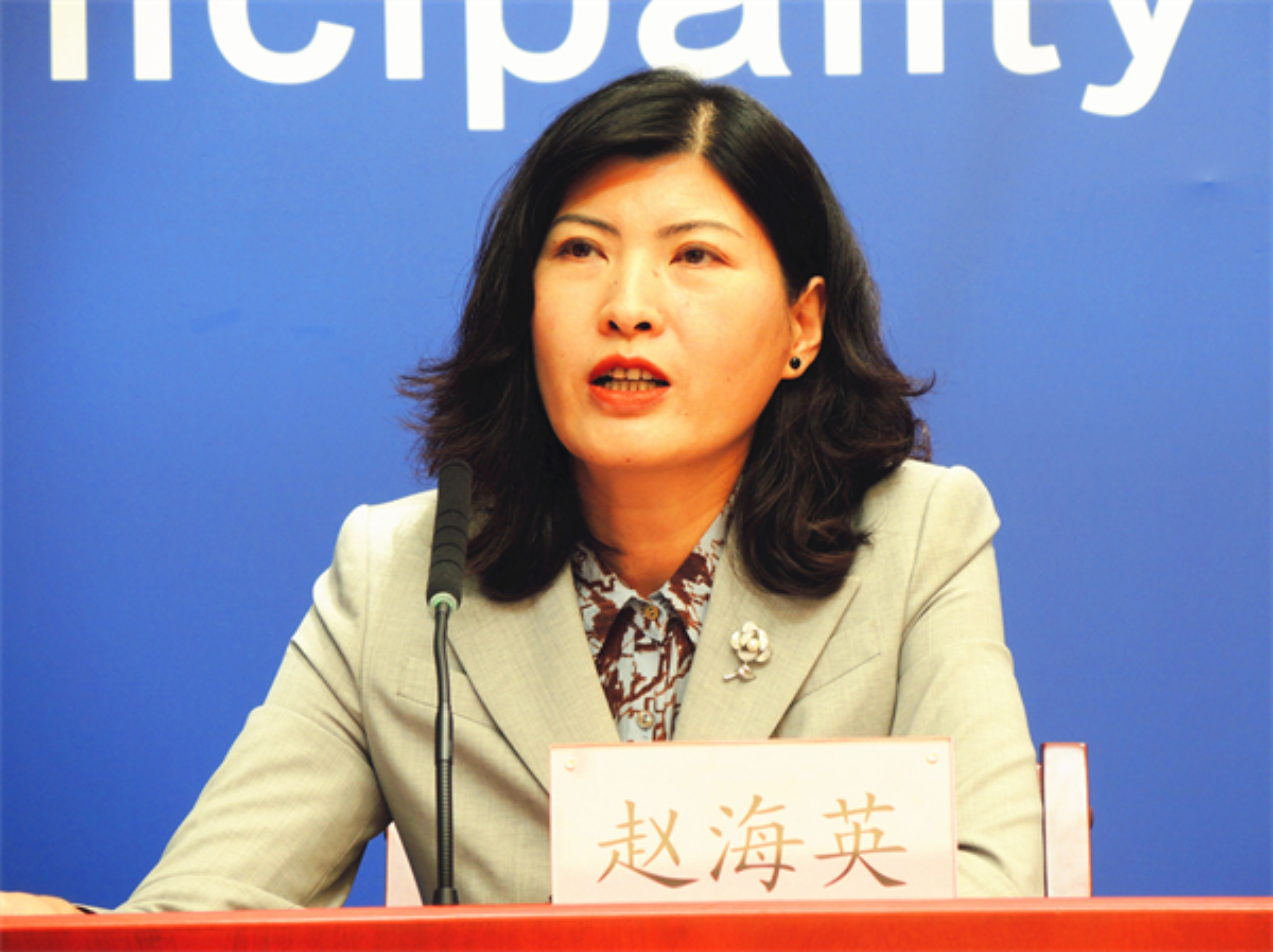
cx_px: 636
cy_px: 476
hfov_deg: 11.3
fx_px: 6430
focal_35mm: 175
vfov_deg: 8.5
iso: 160
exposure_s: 1/60
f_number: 4
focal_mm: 37.4
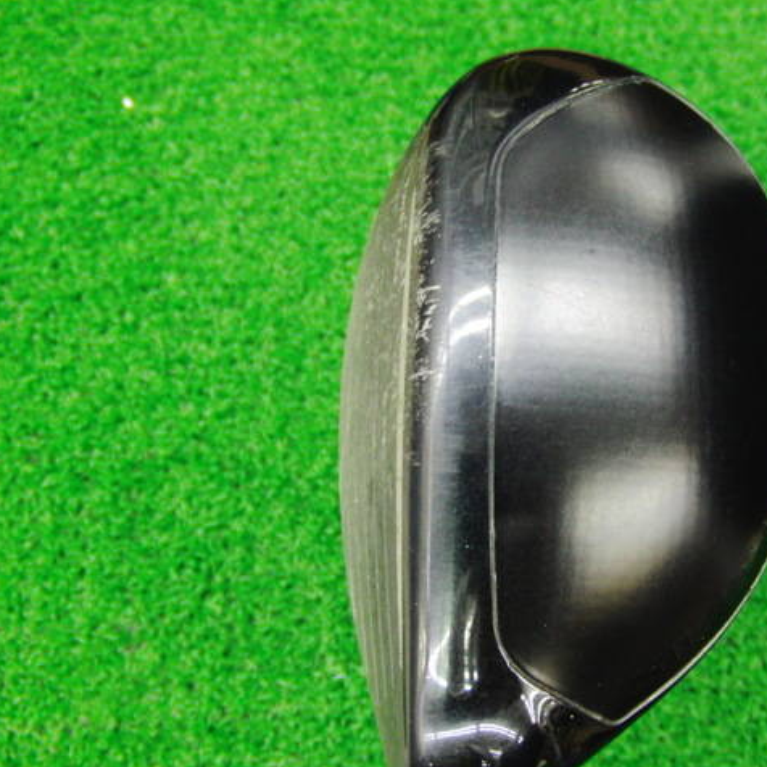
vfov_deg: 38.3
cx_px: 508
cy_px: 382
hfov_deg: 37.9
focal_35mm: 44
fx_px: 1103
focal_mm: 6.42
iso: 400
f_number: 3.6
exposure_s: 1/20
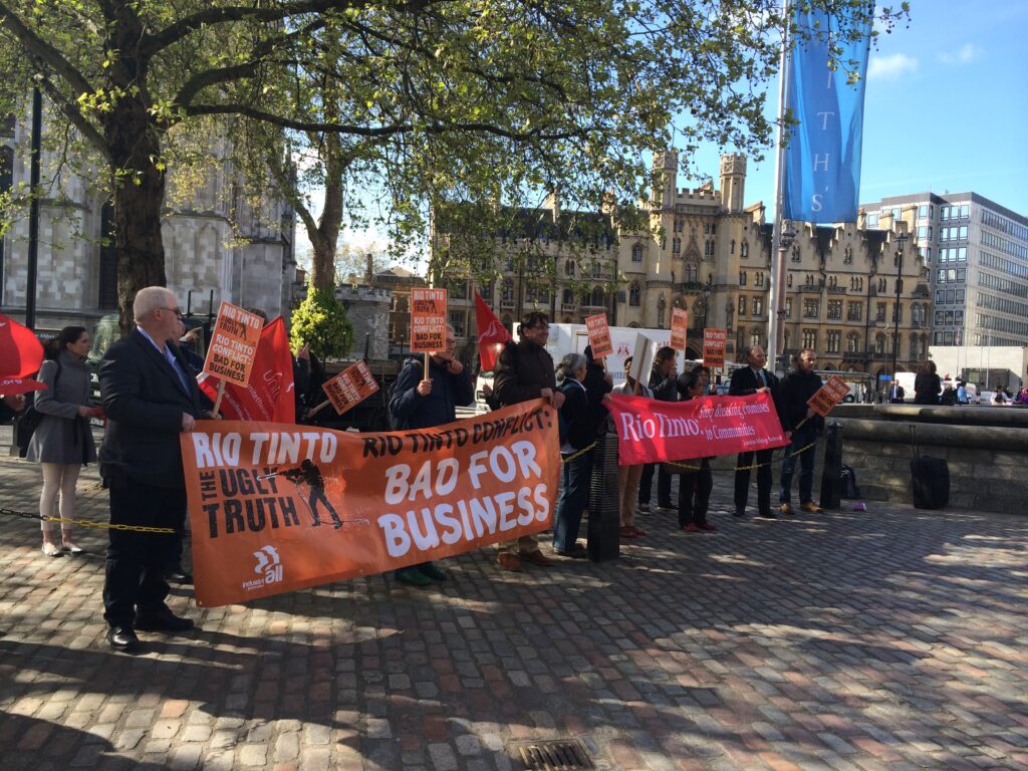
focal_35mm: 30
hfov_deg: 60.0
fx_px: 891
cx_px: 514
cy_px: 386
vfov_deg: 46.8
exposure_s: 1/672
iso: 32
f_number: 2.2
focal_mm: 4.12
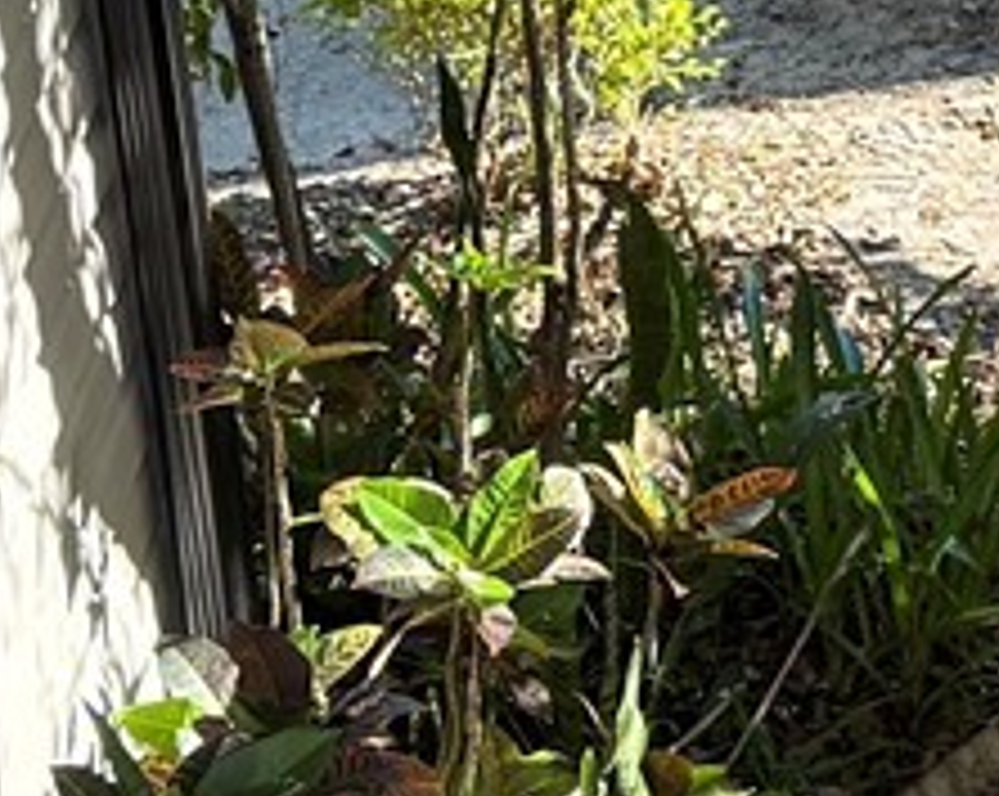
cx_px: 1282
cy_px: -454
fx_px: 4990
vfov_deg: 8.9
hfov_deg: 11.2
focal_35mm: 169
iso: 100
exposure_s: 1/589
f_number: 1.78
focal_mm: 6.76
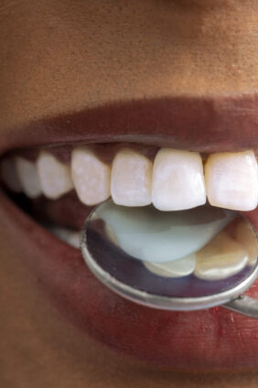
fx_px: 1464
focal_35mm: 136
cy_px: 194
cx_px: 227
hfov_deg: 10.0
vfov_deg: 15.1
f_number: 10
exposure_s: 1/200
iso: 800
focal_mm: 90
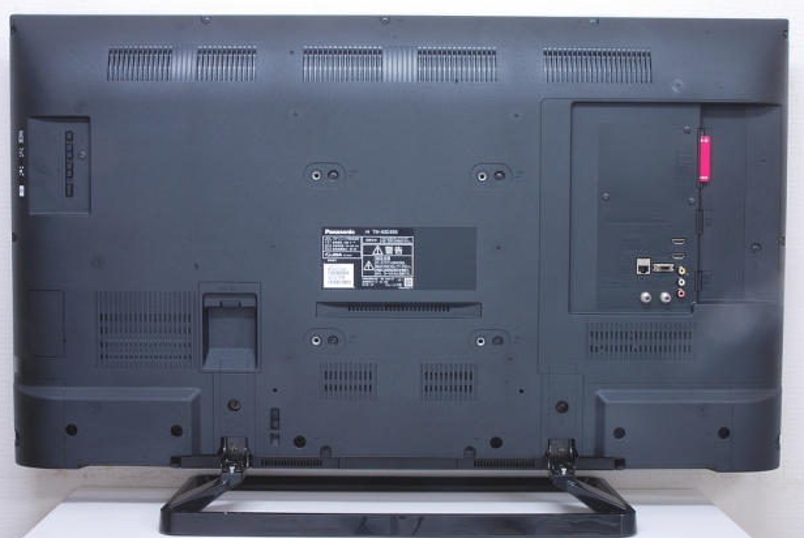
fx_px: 1185
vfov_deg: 25.6
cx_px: 390
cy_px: 268
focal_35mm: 53
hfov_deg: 37.5
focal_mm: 34
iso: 200
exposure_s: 1.8
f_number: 14
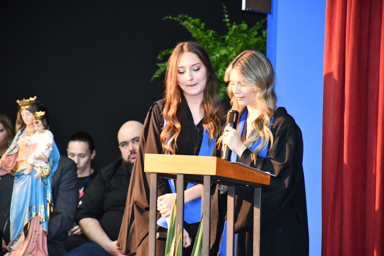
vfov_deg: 6.5
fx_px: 2240
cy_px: 128
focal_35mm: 210
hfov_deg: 9.8
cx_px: 192
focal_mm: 140
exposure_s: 1/60
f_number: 5.6
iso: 5600
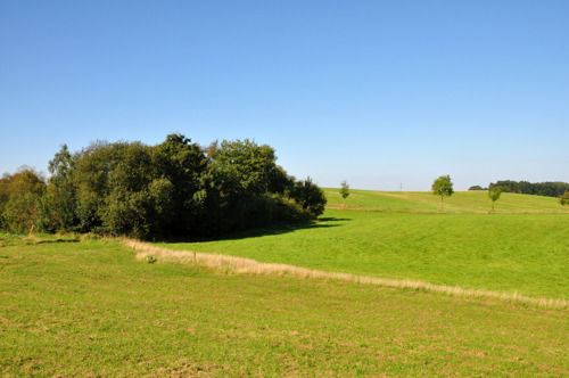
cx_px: 284
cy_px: 189
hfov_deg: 53.2
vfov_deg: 36.8
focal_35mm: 36
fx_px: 568
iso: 200
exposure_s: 1/250
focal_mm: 24
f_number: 10
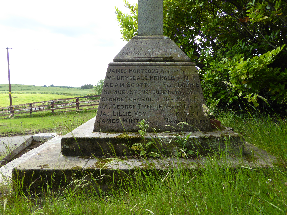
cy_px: 108
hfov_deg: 71.6
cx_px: 144
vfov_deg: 56.8
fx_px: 199
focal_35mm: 24
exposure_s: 1/160
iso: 100
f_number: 3.3
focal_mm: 4.3
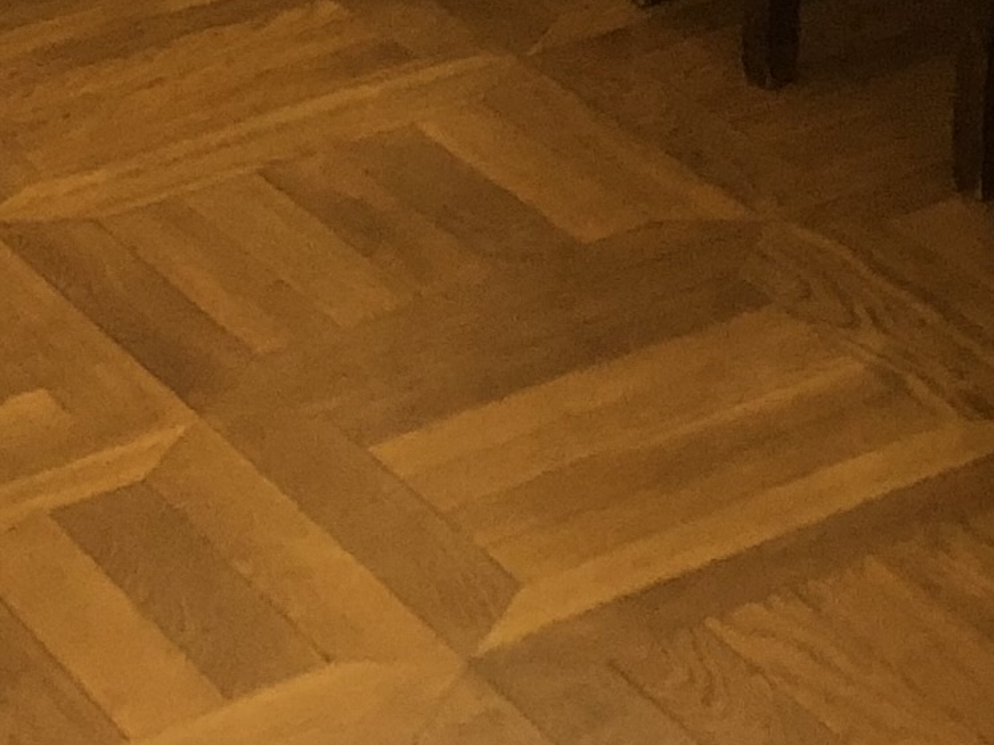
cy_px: -1154
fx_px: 4336
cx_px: 1892
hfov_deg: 11.9
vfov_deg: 8.8
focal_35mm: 151
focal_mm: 4
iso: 80
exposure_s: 1/17
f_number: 1.8
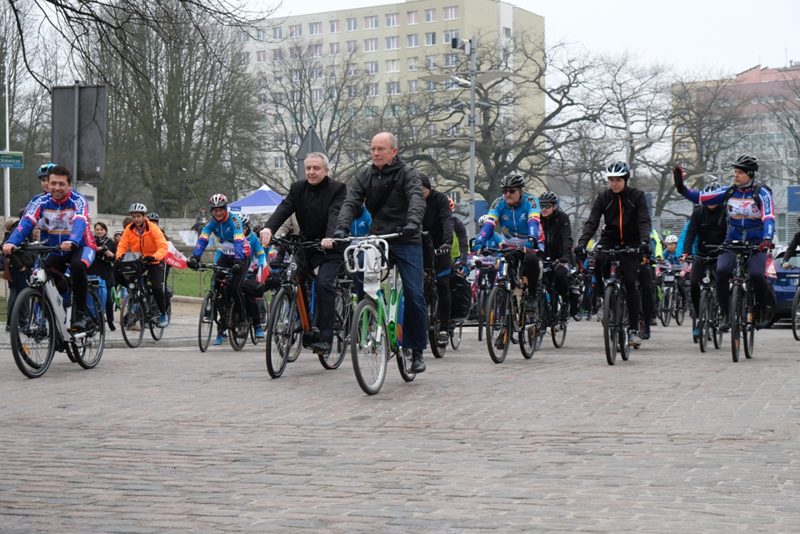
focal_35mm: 69
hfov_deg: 29.2
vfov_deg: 19.7
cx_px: 400
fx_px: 1533
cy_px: 267
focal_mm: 46.3
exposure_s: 1/100
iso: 500
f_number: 8
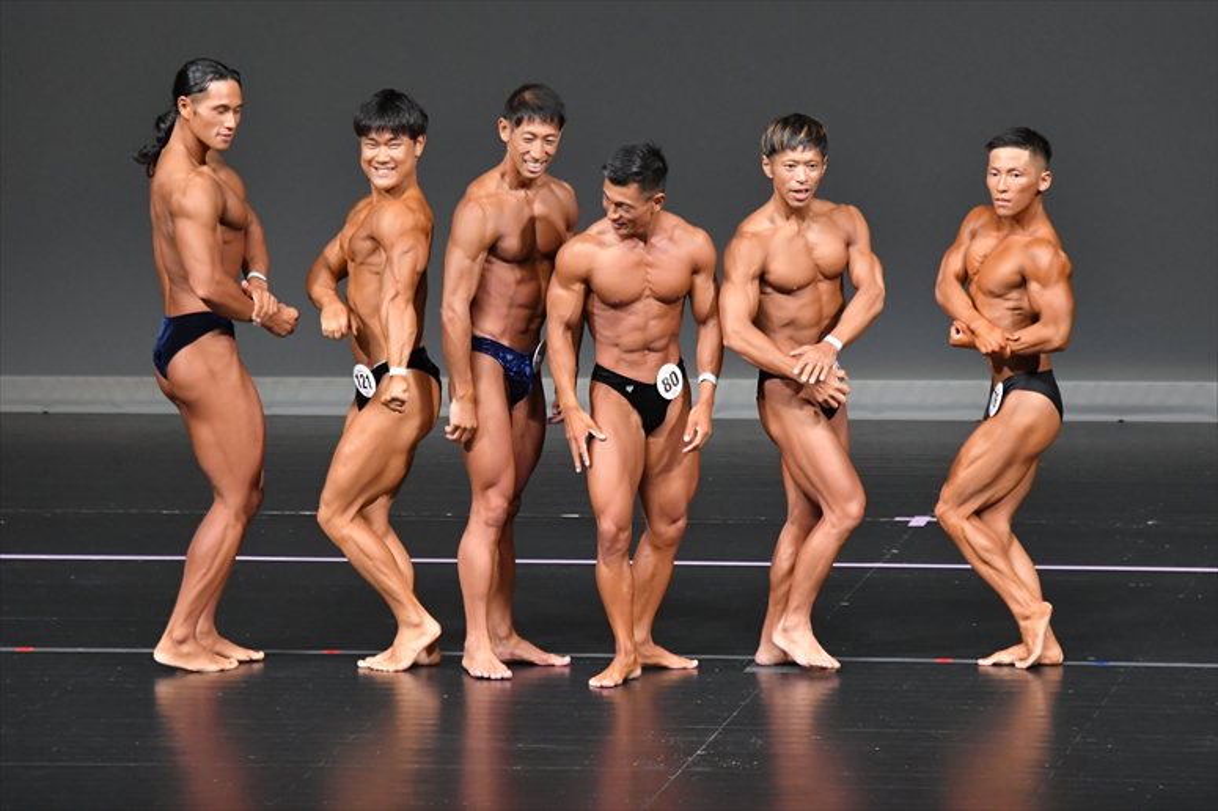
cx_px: 609
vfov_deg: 4.6
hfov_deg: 6.9
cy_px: 406
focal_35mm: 300
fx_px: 10145
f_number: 5.6
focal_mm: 200
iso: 5000
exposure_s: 1/400
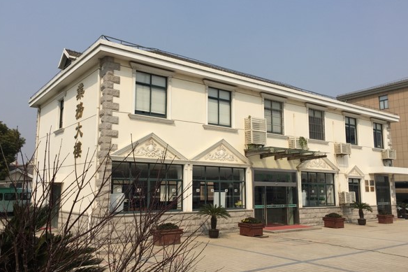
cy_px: 137
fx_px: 351
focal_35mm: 31
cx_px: 203
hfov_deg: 60.3
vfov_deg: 42.3
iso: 32
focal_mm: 4.15
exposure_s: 1/3968
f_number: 2.2
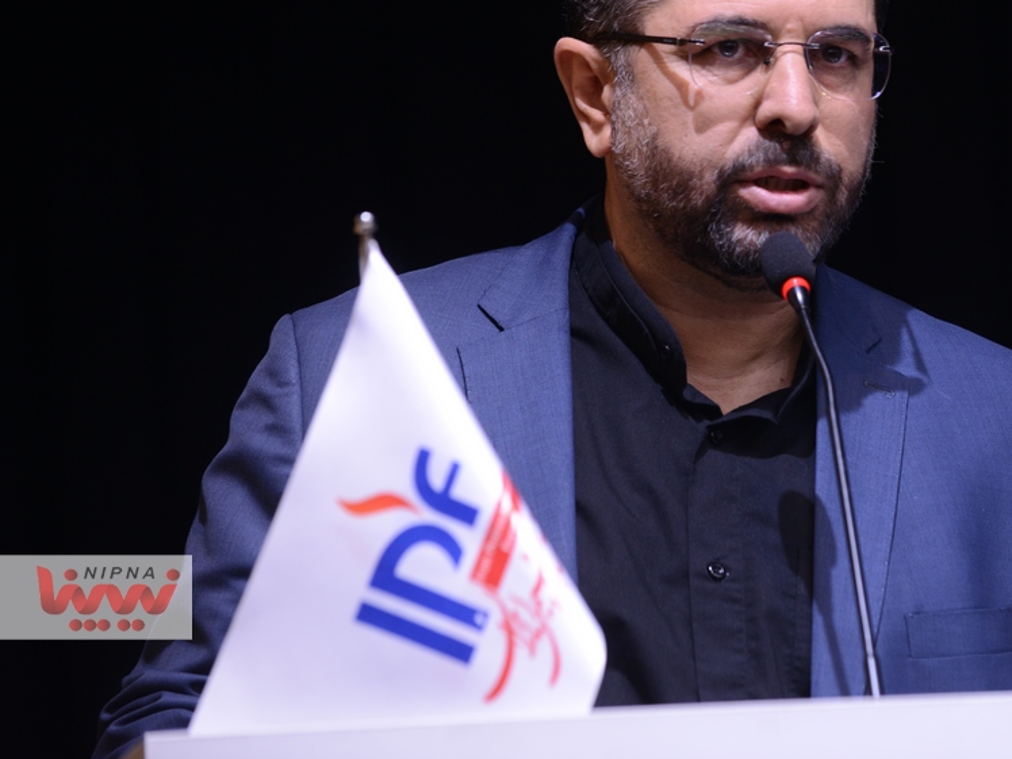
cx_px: 805
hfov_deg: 8.3
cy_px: 227
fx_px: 6987
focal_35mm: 239
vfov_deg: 6.2
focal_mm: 155
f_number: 4
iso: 640
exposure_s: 1/100
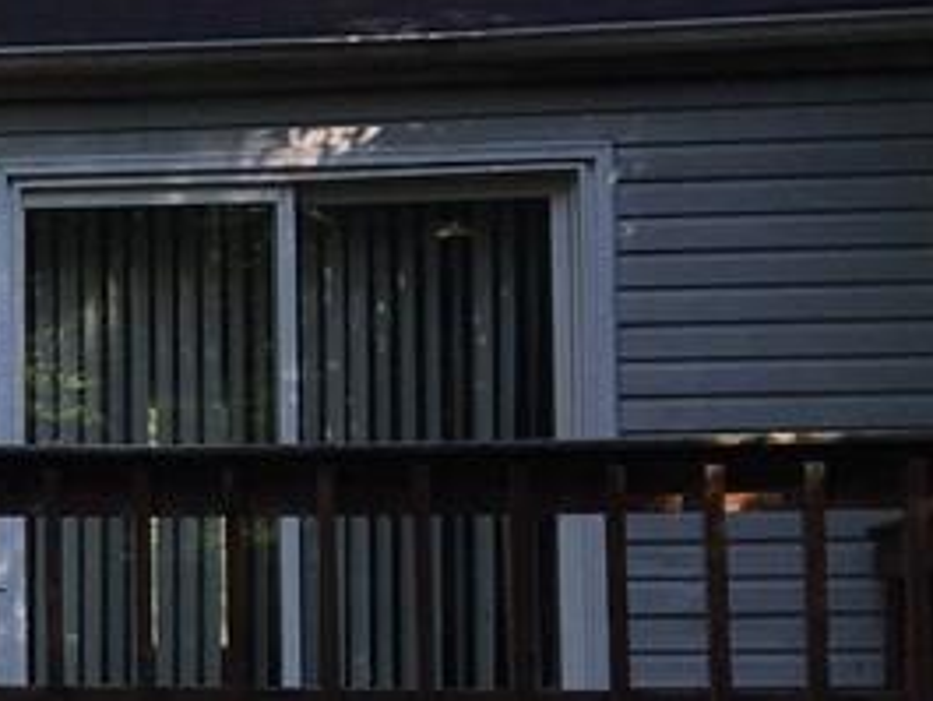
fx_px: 3020
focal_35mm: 112
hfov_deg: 15.7
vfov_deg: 13.2
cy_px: 493
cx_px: -584
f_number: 2.2
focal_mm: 4.15
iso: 25
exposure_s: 1/331
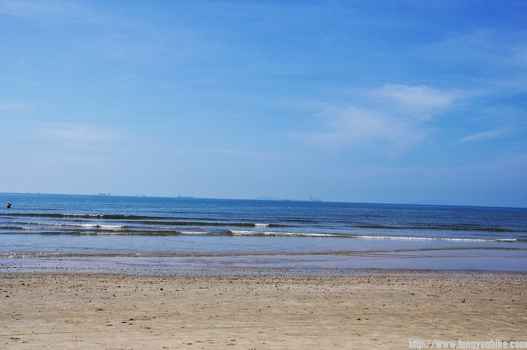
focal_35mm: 36
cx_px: 264
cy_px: 175
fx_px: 526
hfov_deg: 53.2
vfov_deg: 36.8
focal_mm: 24
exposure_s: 1/500
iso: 200
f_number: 11
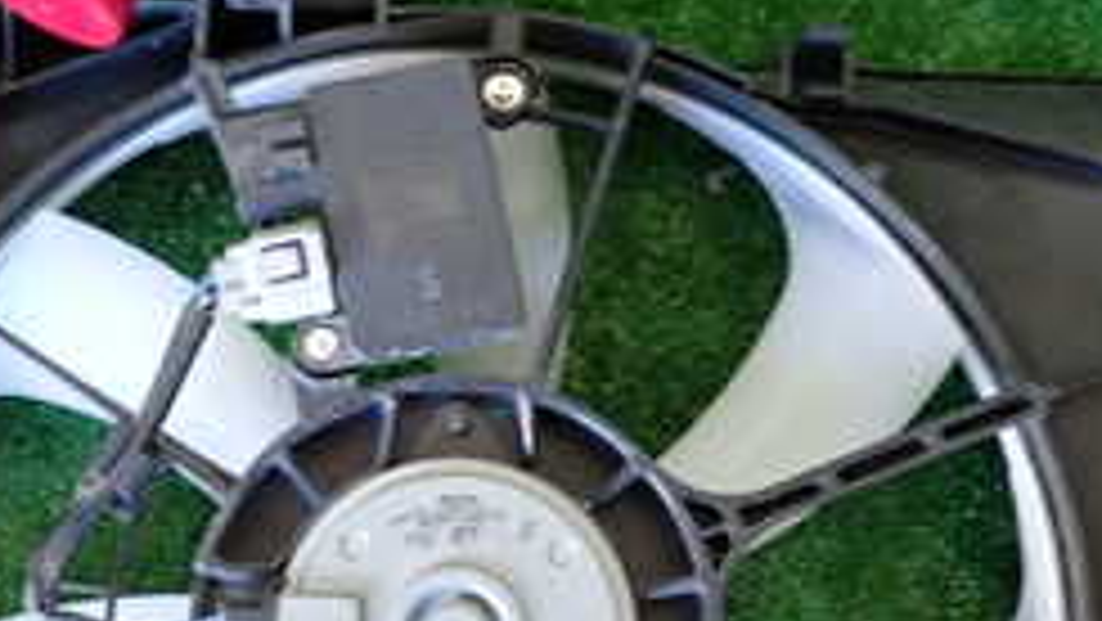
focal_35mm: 80
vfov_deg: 15.1
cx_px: 423
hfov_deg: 26.4
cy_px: 459
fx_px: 2338
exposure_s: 1/30
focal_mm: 5.4
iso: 320
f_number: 2.3
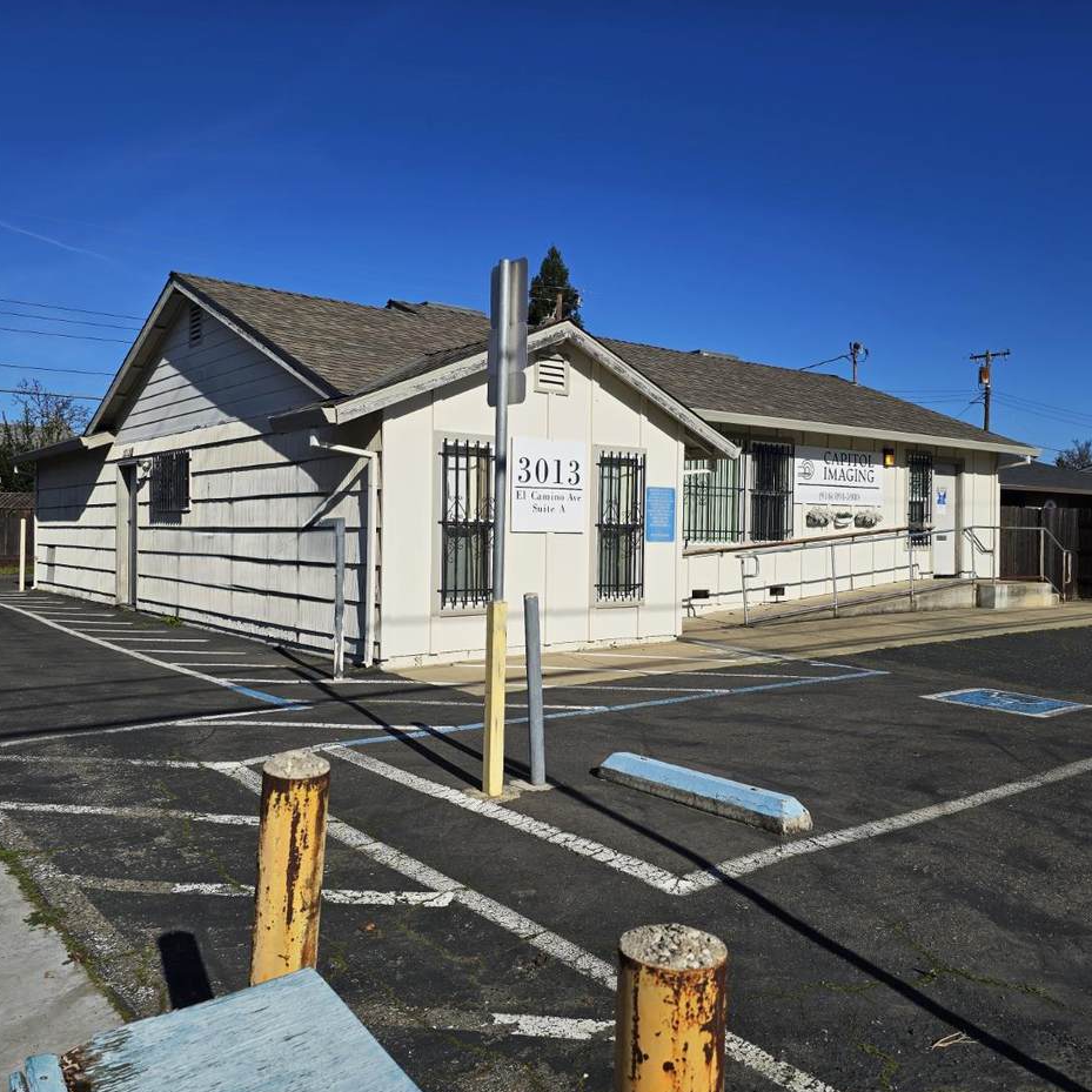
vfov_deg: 57.3
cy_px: 536
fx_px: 999
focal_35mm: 28
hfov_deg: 57.3
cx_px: 575
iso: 12
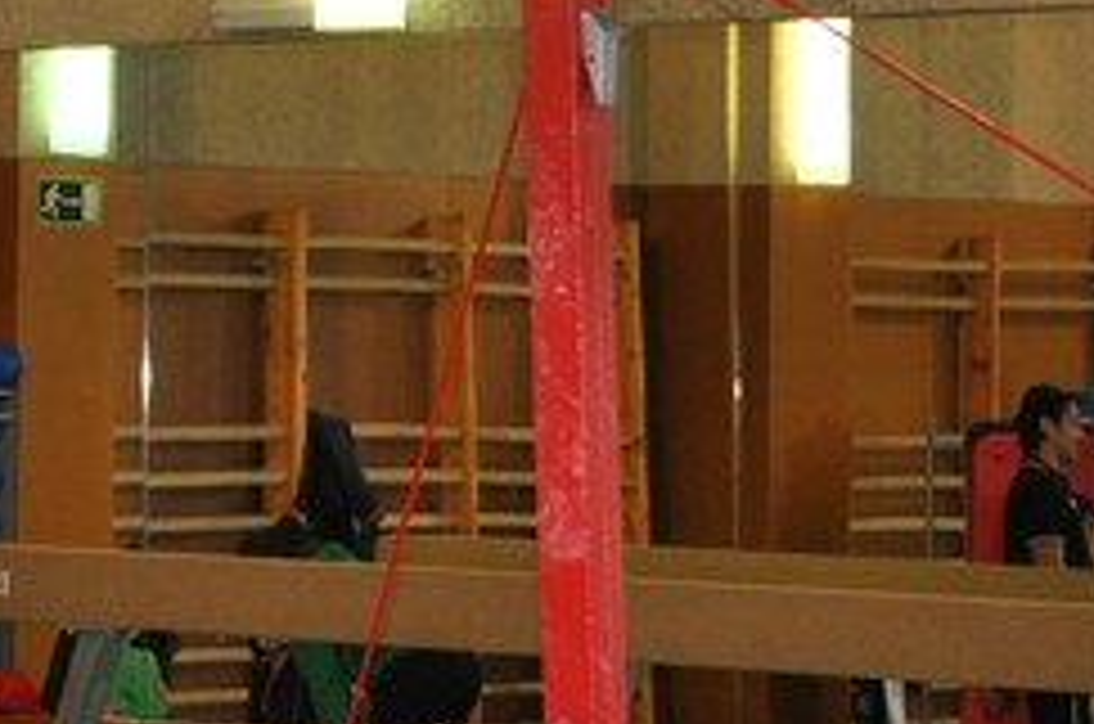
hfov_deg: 8.9
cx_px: -540
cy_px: 137
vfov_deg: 6.0
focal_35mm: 227
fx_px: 6885
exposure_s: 1/60
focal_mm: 46
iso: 800
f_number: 4.5
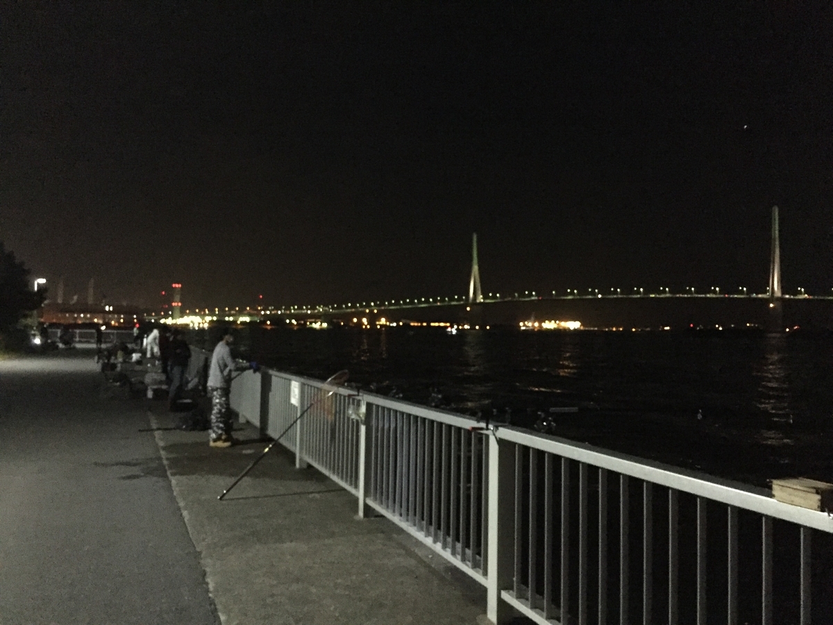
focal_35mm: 29
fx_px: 698
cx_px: 416
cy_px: 312
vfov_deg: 48.2
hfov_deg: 61.7
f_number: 2.2
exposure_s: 1/15
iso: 2000
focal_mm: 4.15
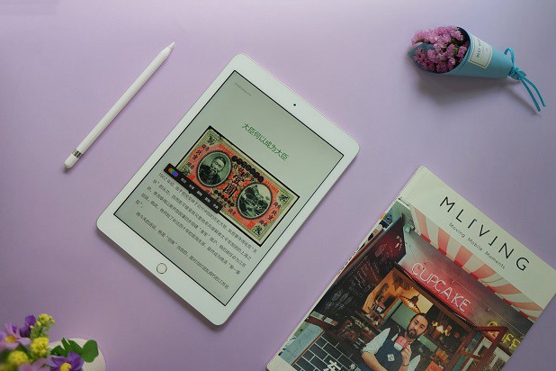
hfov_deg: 63.7
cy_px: 180
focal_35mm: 29
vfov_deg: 45.0
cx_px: 277
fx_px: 448
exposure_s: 1/60
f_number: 3.5
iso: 100
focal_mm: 28
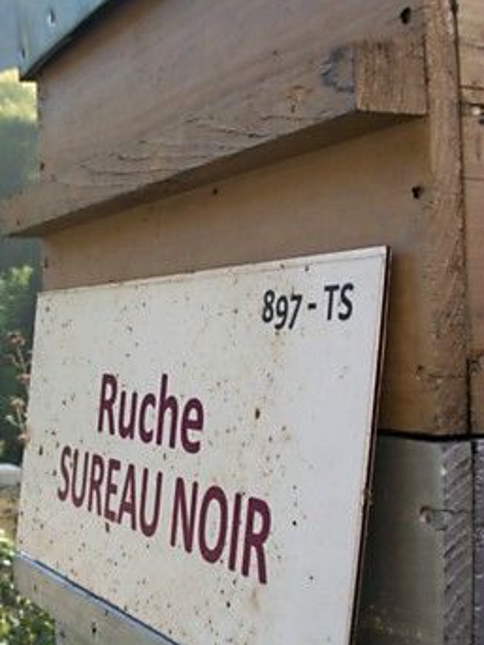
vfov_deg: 34.3
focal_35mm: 56
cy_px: 372
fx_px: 1045
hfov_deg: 25.4
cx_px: 62
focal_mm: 5.7
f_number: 2.9
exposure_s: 1/200
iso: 80
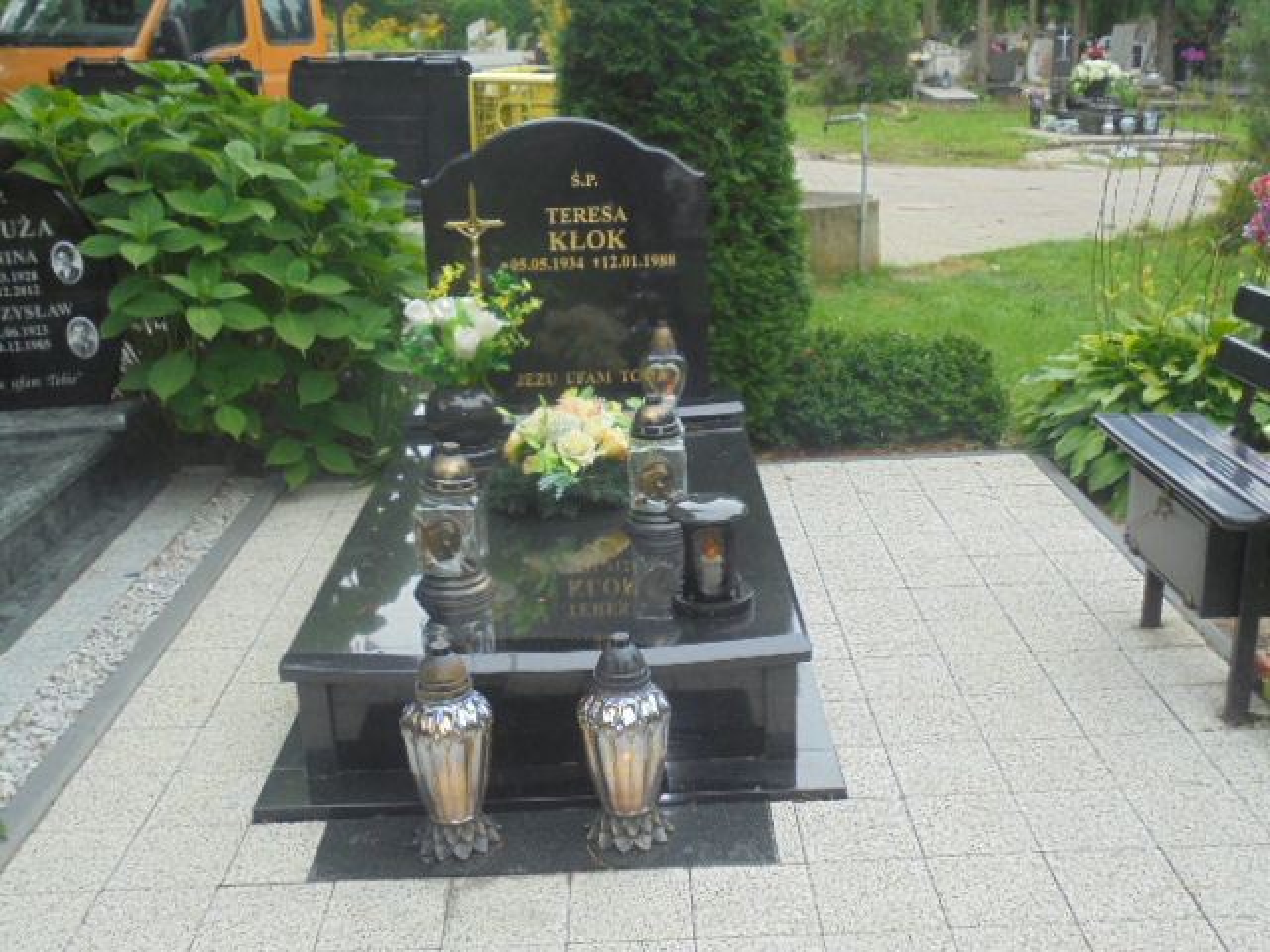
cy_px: 476
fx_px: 1394
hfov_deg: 49.0
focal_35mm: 38
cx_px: 635
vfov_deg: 37.7
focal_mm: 6.9
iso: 100
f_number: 4.2
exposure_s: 1/80
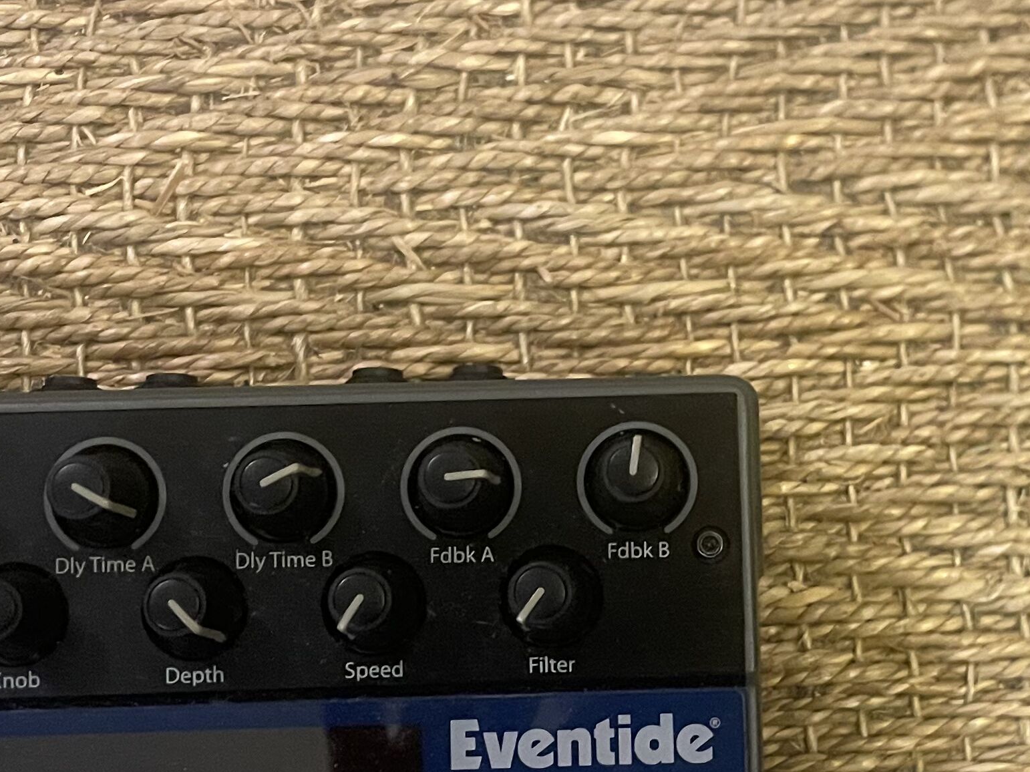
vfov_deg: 21.4
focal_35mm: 68
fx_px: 2023
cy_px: 571
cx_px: 733
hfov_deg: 28.3
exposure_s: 1/33
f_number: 1.6
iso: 500
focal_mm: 4.2
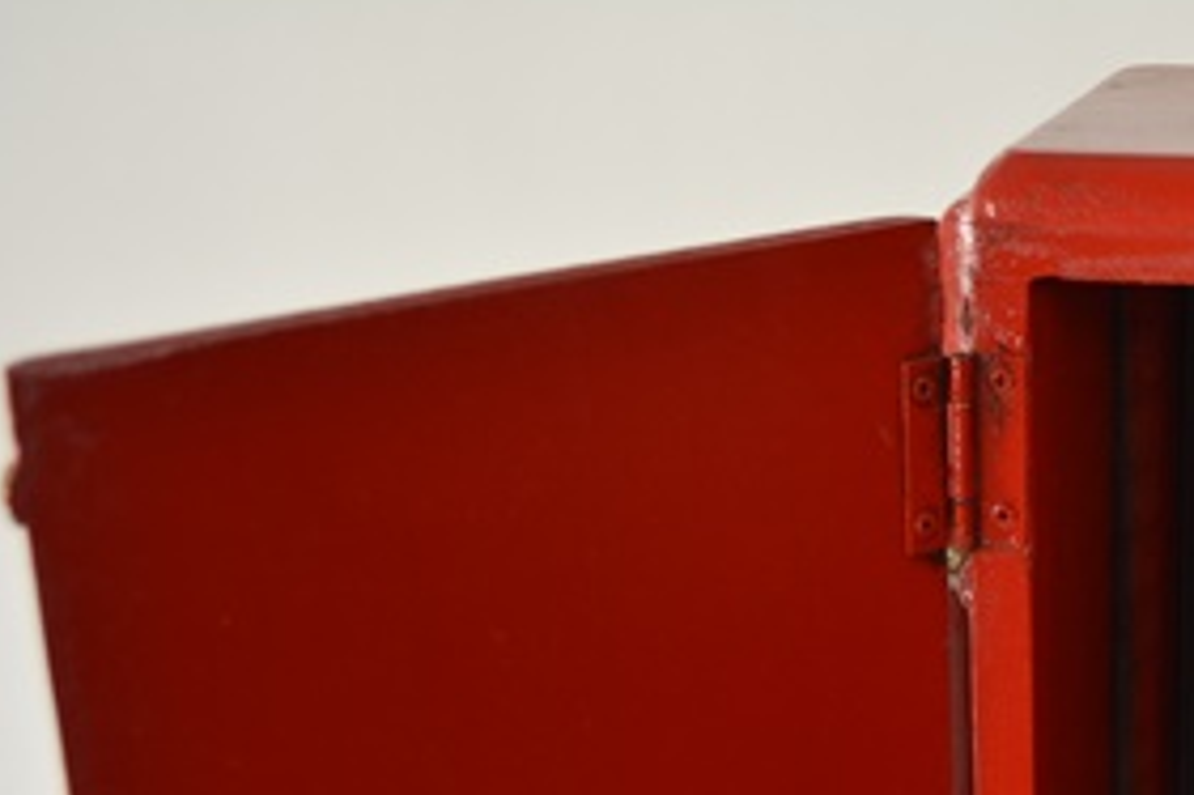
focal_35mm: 77
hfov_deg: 25.4
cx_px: 1118
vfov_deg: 17.2
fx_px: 2552
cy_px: 829
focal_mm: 24
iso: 400
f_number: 4
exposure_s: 1/60
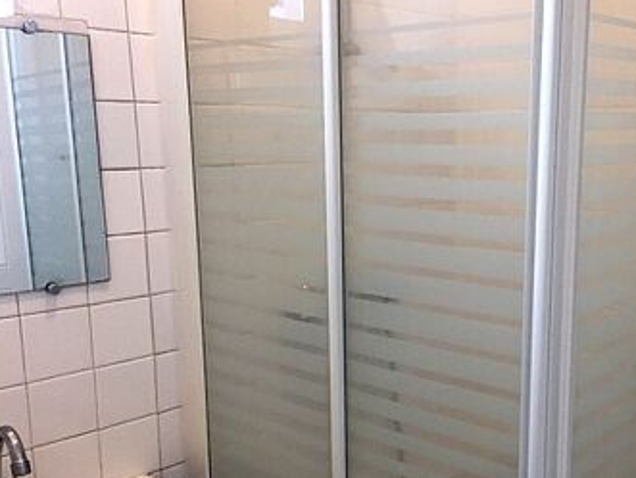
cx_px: 419
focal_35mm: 42
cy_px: 296
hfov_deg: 44.2
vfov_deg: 34.3
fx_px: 773
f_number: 2.2
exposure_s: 1/33
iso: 160
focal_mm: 4.15
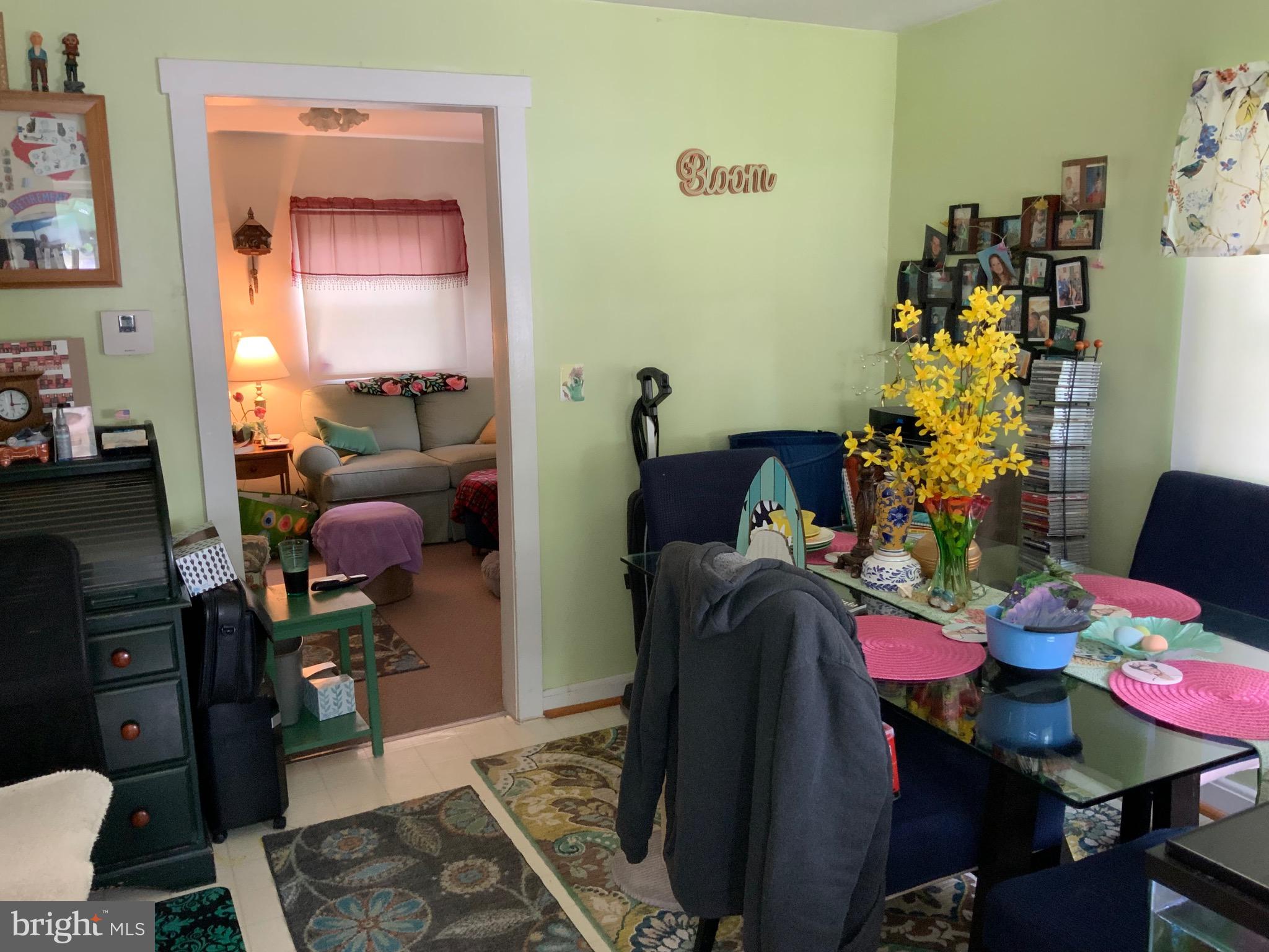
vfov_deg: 48.2
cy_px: 476
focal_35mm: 29
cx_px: 634
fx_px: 1063
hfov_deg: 61.7
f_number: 1.8
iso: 200
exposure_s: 1/60
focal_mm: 3
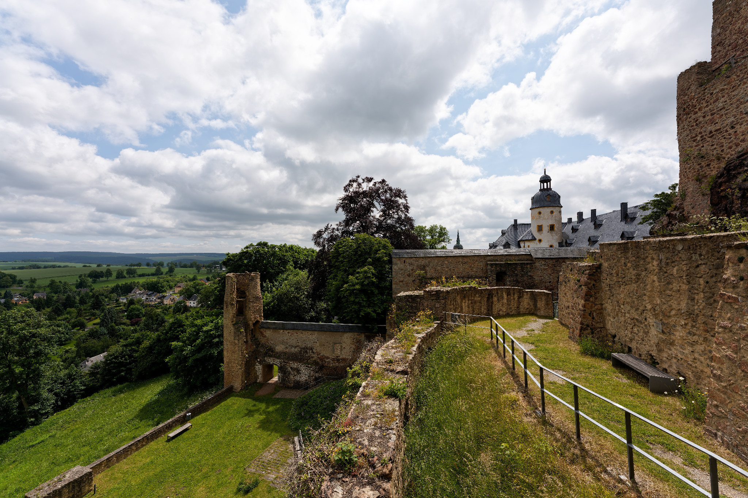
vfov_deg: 81.2
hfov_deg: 104.3
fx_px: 291
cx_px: 374
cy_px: 249
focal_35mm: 14
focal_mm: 14
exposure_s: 1/400
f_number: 8
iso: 100
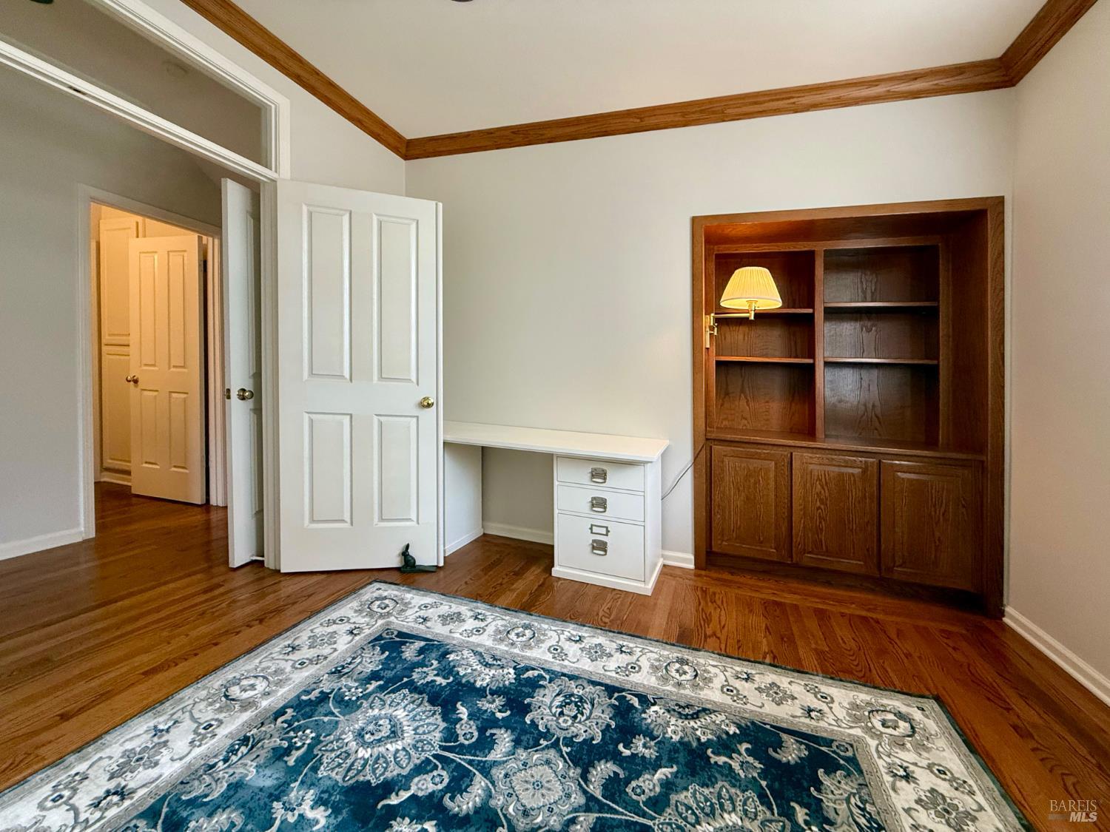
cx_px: 555
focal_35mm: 14
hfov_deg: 102.1
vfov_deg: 85.7
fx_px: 449
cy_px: 416
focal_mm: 2.22
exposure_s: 1/120
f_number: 2.2
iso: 320
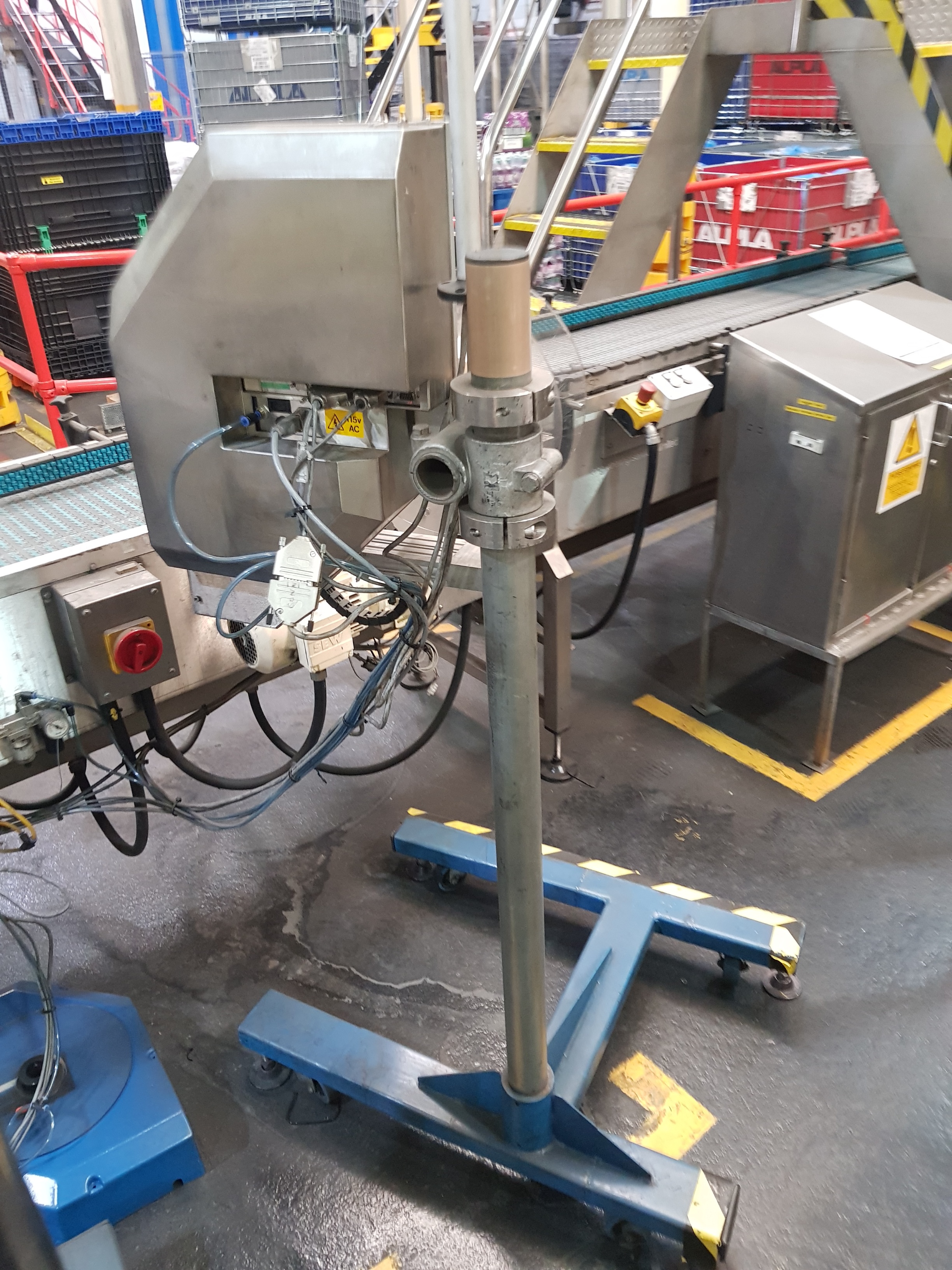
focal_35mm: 26
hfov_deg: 53.1
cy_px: 635
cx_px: 476
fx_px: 953
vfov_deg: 67.3
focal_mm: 4.3
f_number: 1.7
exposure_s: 1/14
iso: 250
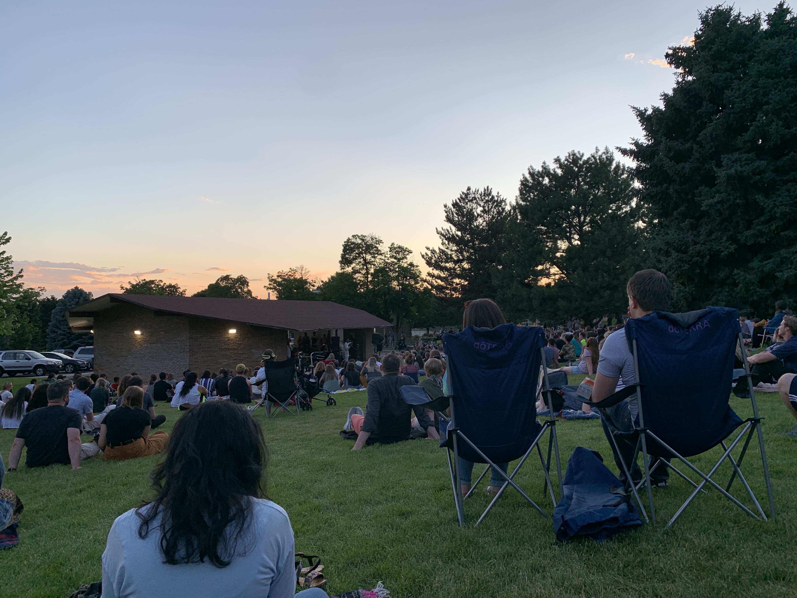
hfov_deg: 67.3
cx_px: 398
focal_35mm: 26
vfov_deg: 53.1
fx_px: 599
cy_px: 299
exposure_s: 1/226
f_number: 1.8
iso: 25
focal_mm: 4.25
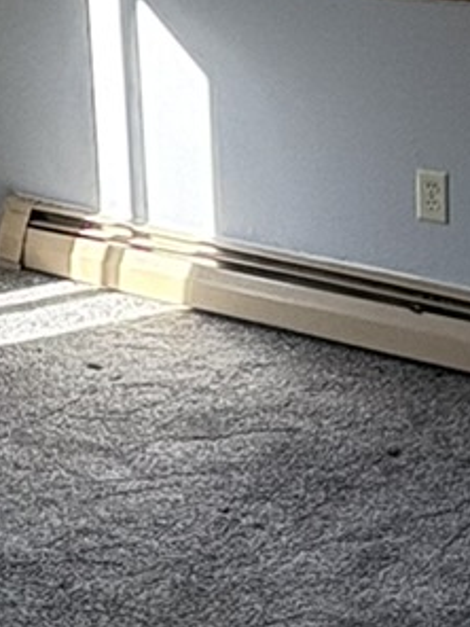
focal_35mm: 97
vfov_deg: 19.8
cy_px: 44
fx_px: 1756
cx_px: 57
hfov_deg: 15.1
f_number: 2.2
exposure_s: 1/125
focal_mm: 2.22
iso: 125
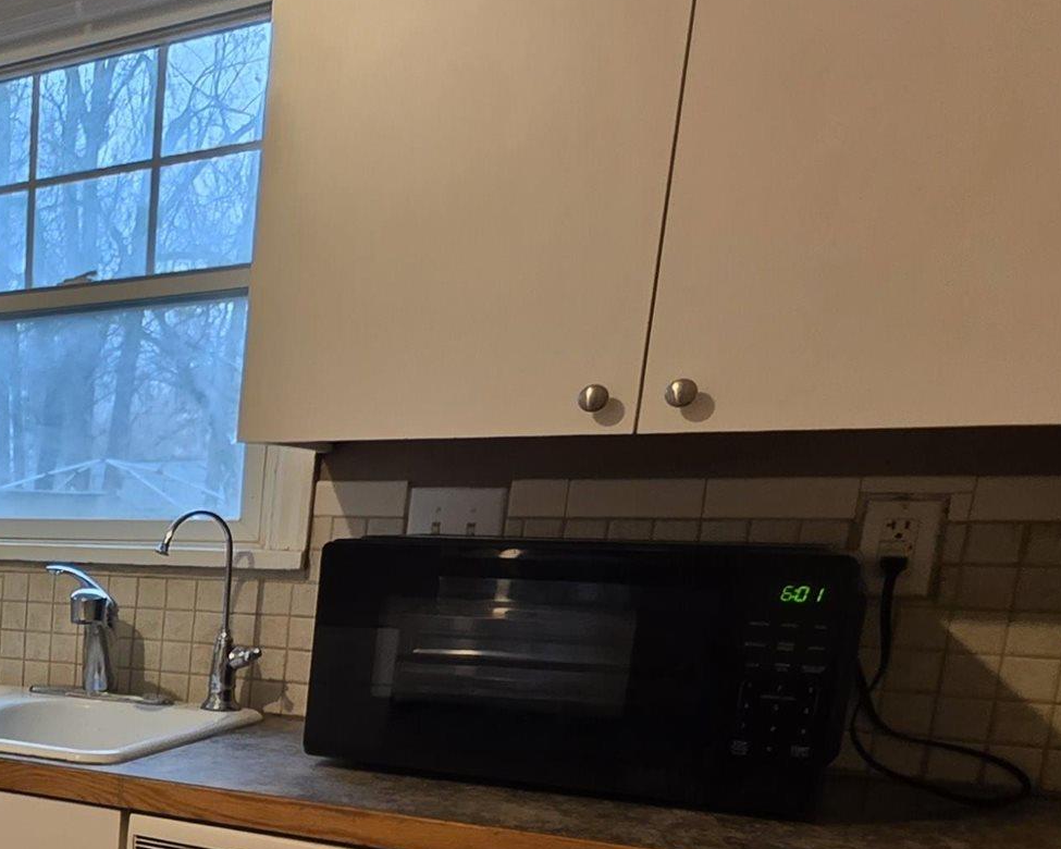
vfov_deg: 34.9
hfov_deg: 35.2
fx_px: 1256
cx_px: -239
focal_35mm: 40
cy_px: 785
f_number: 1.9
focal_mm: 2.2
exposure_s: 1/60
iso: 200
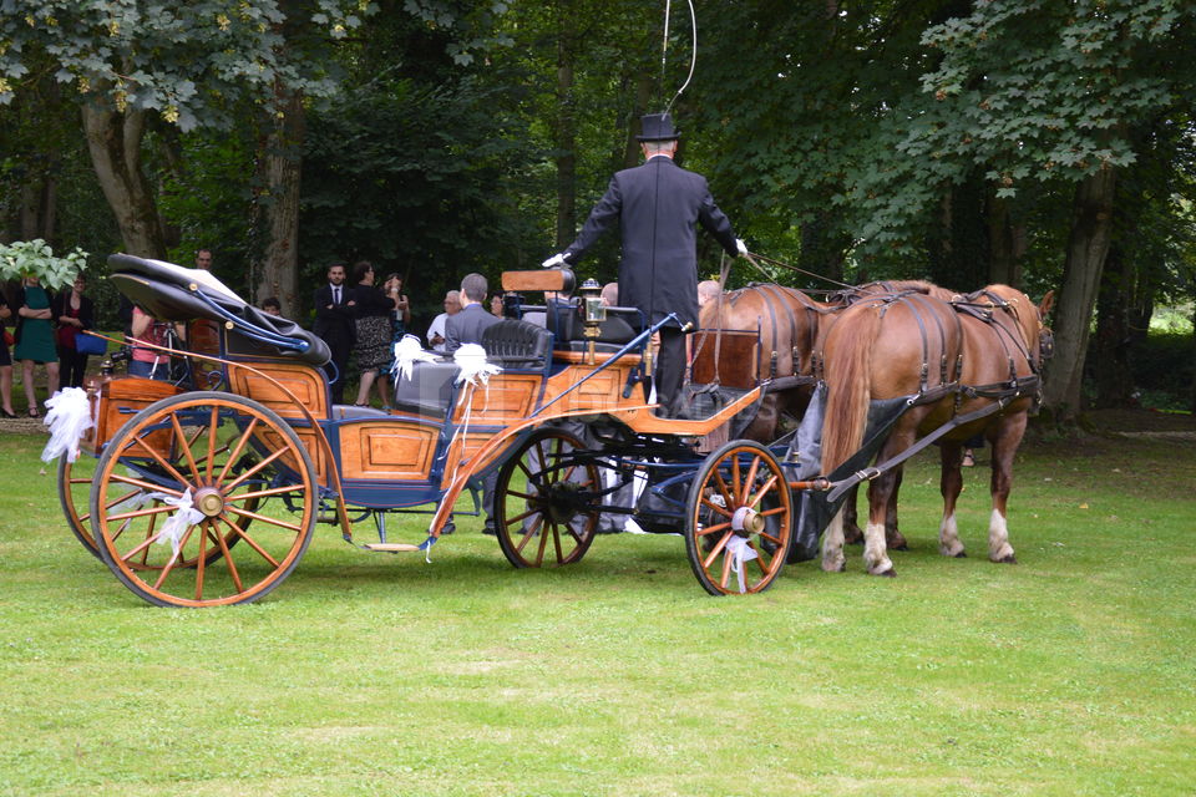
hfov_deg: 31.9
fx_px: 2093
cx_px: 598
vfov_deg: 21.6
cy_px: 398
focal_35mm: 63
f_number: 5
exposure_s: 1/100
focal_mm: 42
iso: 400
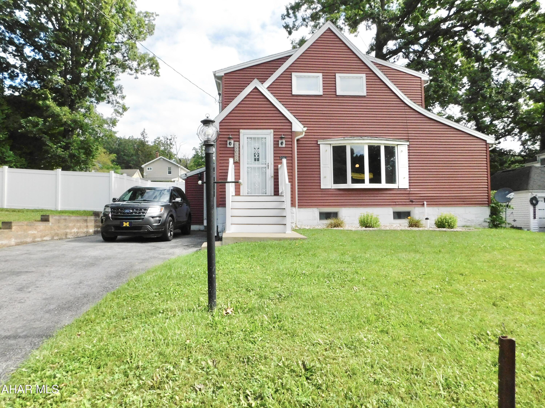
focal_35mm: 23
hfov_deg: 73.9
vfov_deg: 58.9
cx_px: 272
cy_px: 204
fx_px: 362
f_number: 6
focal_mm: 4
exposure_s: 1/800
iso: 400
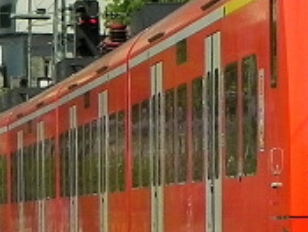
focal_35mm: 438
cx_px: 206
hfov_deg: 4.5
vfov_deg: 3.4
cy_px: 39
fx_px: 3905
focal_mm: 13.4
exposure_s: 1/800
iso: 160
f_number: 6.3
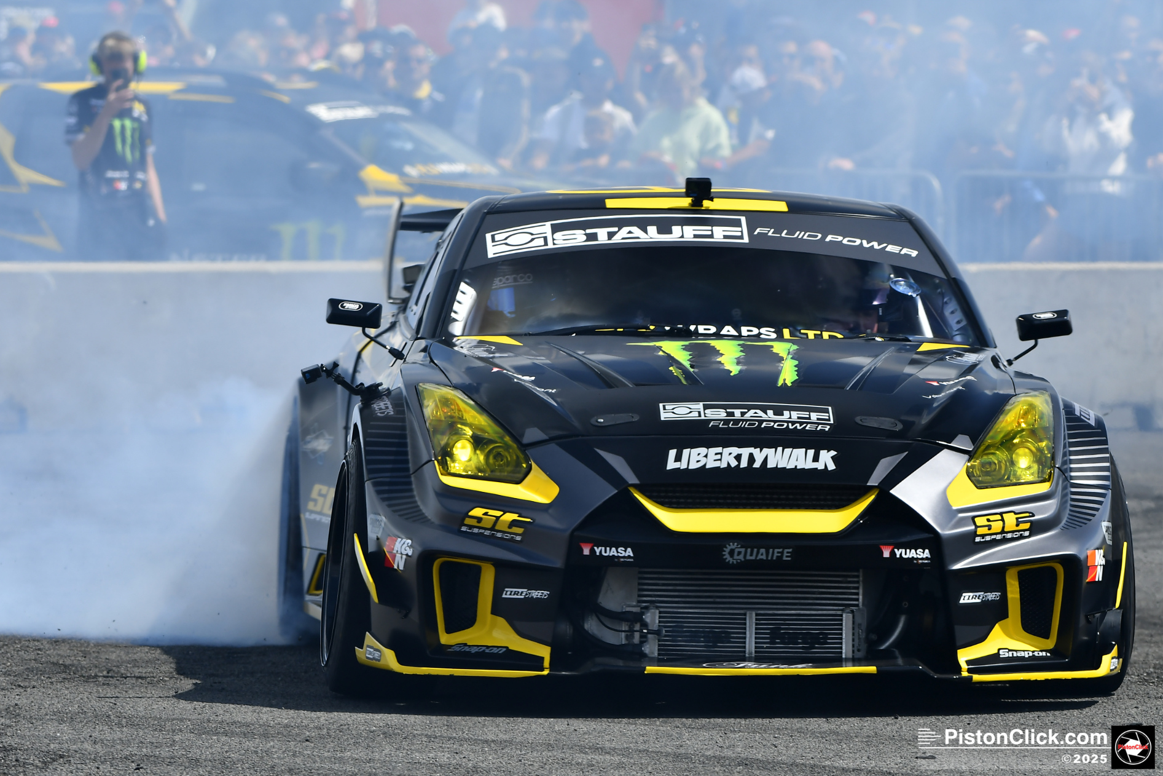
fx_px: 9723
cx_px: 580
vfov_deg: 4.6
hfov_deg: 6.8
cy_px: 388
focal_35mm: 301
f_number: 5.6
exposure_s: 1/500
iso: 140
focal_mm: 200
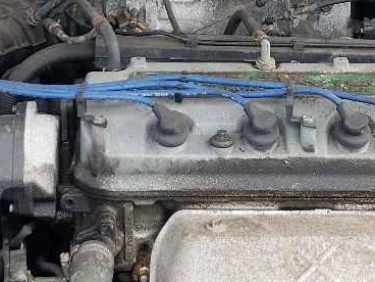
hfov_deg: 17.4
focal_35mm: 113
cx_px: 216
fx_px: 1224
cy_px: 78
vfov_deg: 13.1
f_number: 1.5
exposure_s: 1/500
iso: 50
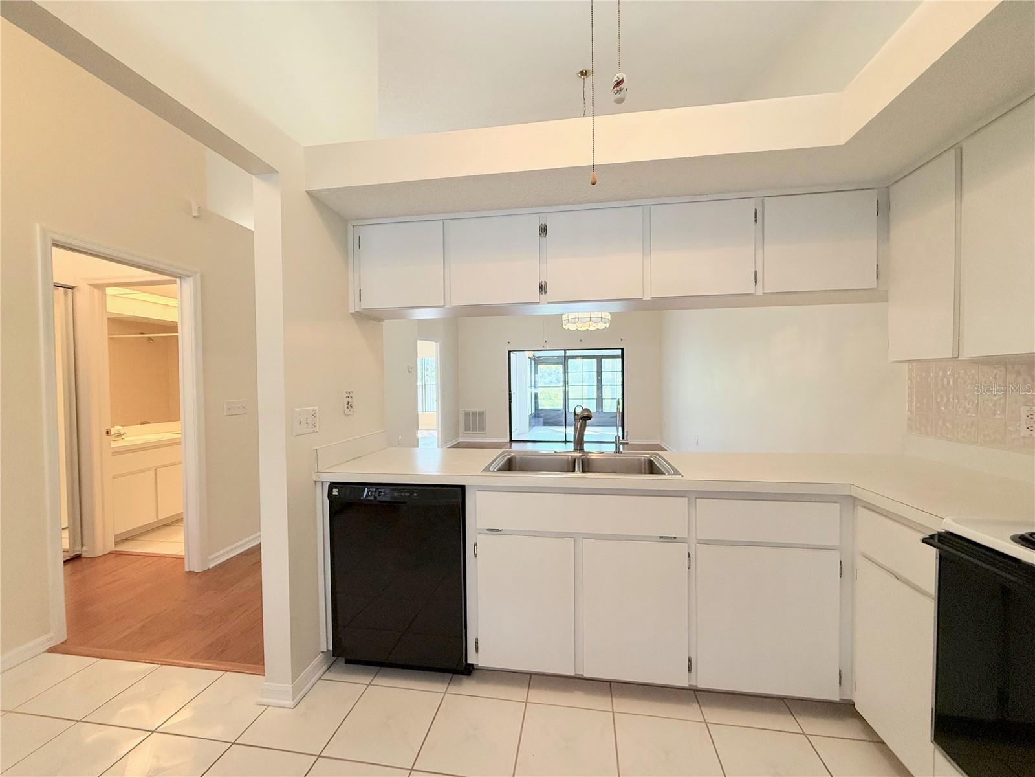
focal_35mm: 14
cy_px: 388
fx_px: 419
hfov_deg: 102.1
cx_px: 518
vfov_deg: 85.7
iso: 200
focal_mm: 2.22
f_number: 2.2
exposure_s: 1/120
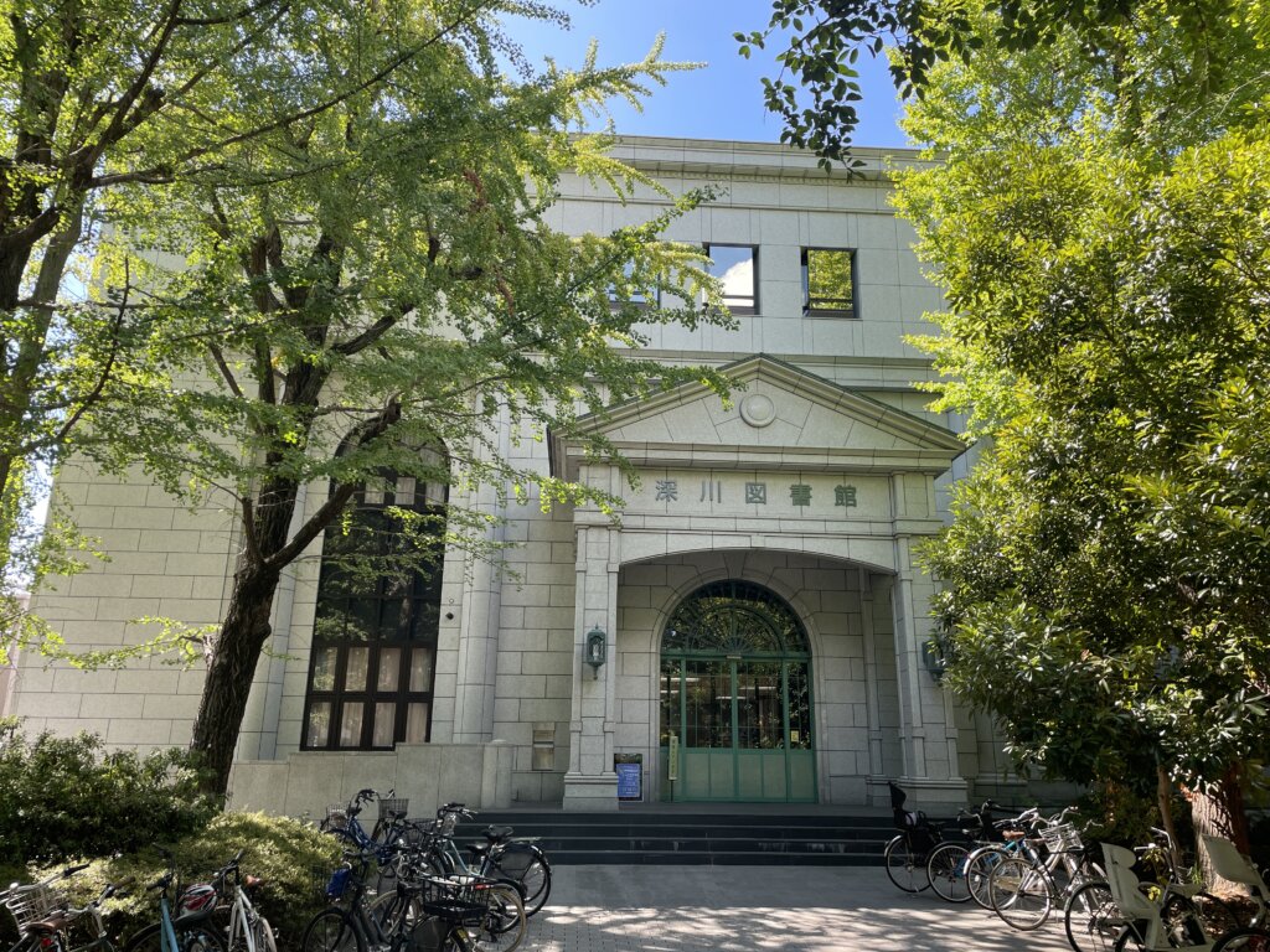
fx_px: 954
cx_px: 635
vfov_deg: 53.1
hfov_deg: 67.3
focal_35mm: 26
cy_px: 476
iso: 32
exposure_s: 1/363
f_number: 1.6
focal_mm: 4.2
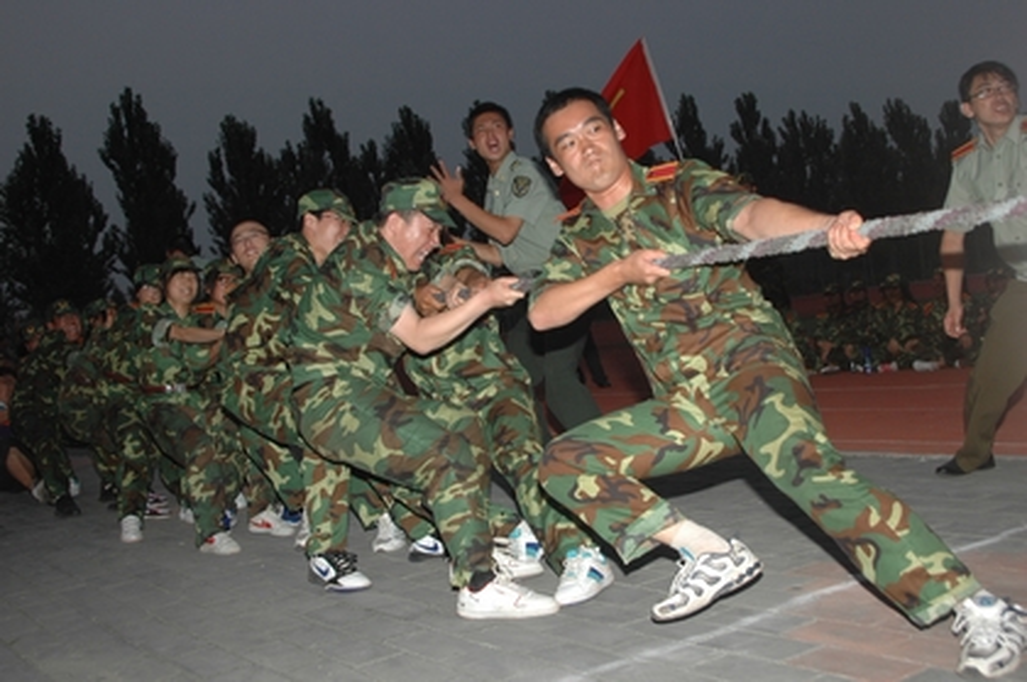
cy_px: 341
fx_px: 1197
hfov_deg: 46.4
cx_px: 514
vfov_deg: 31.8
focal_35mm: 42
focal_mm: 28
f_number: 4.5
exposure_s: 1/60
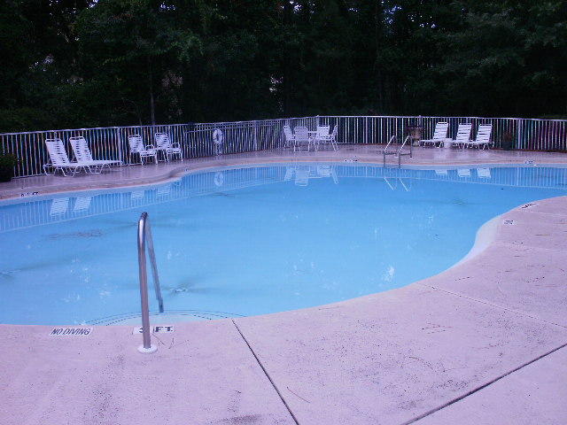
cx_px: 284
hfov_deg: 51.4
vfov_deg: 39.7
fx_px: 590
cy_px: 212
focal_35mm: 36
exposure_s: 1/200
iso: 100
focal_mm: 6.3
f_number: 5.6
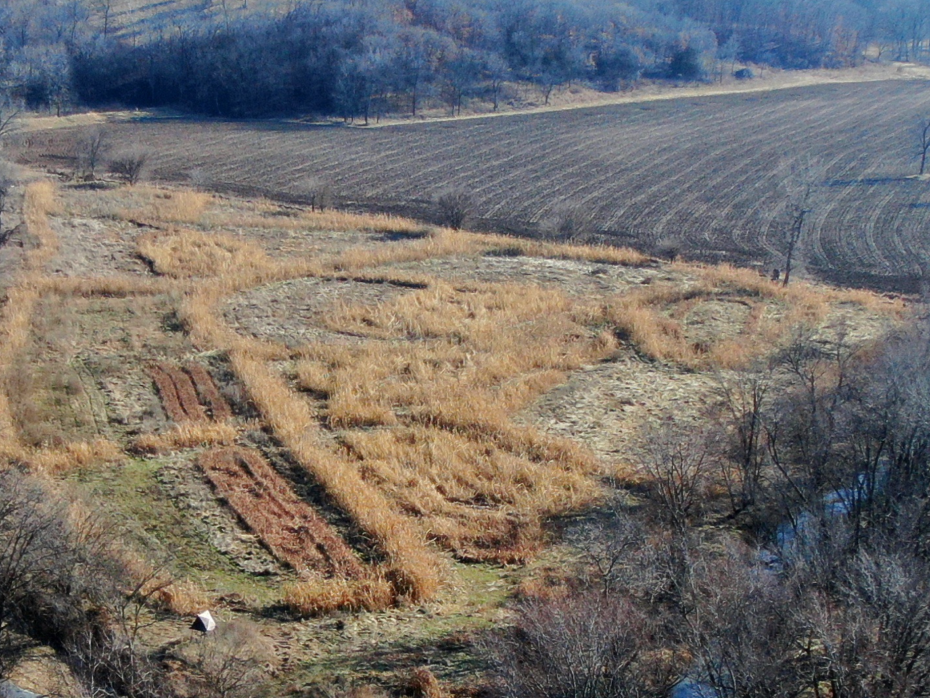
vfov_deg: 17.9
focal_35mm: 82
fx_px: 2203
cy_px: 486
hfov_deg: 23.5
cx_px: 197
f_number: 3
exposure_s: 1/667
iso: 100
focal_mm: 5.11
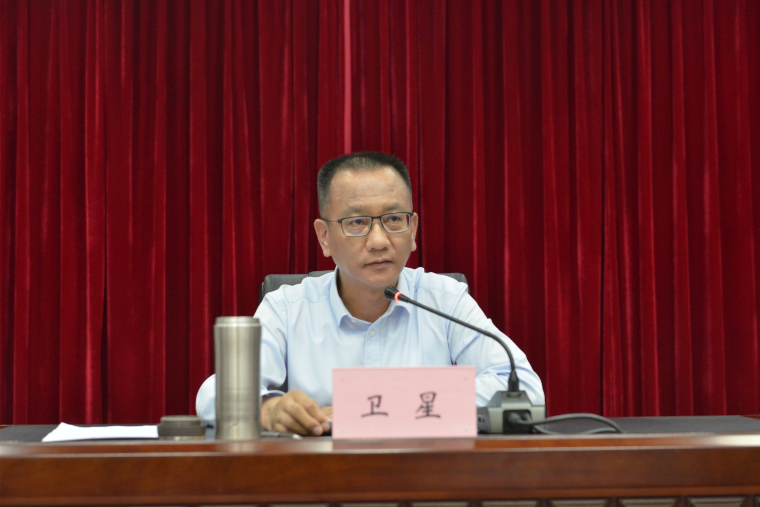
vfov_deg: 21.9
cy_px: 254
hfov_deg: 32.4
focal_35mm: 62
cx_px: 380
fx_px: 1309
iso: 3200
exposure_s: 1/250
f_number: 4
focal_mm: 62
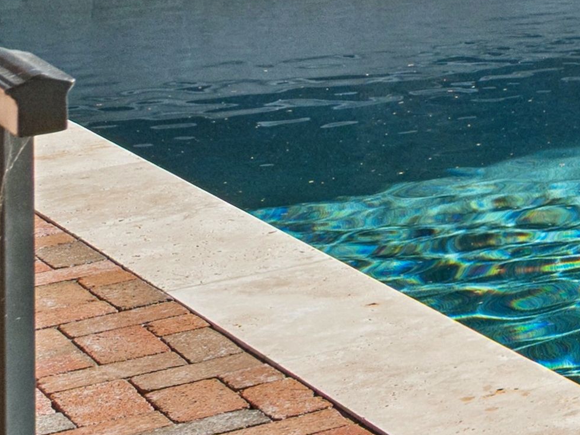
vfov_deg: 11.2
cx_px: 1600
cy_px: -382
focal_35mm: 122
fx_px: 2044
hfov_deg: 11.5
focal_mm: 20.5
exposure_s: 1/160
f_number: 8
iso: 320
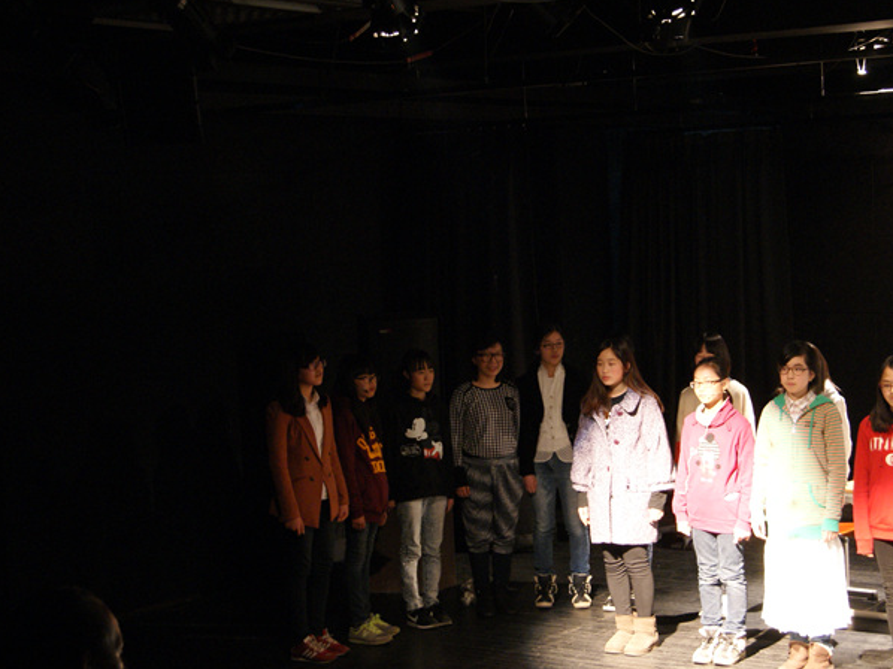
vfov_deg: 21.7
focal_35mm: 68
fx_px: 1744
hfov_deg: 28.7
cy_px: 332
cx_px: 484
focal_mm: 35
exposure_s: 1/5
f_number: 5
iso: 800
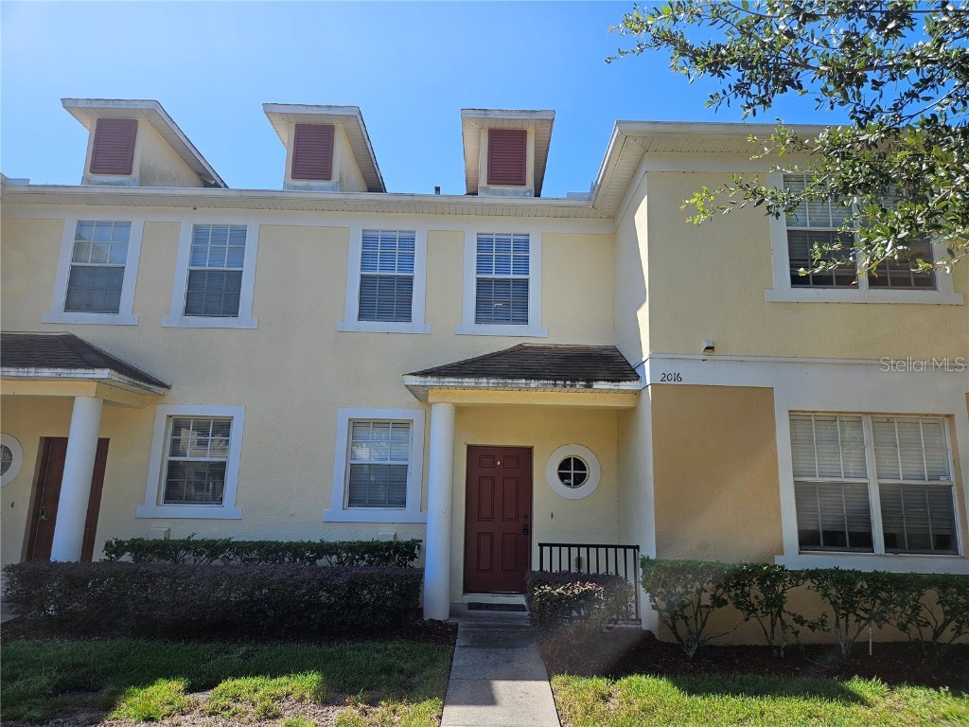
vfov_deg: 58.9
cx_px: 484
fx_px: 644
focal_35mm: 23
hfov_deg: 73.9
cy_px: 364
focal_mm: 5.4
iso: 25
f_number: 1.8
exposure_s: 1/1160
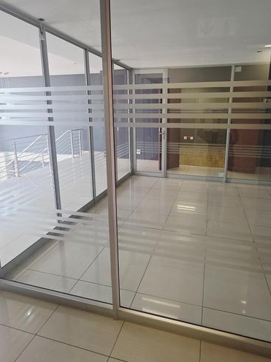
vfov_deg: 78.7
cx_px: 148
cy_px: 162
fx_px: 219
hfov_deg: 63.3
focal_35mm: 21
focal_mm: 2.2
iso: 80
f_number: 1.9
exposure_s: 1/100
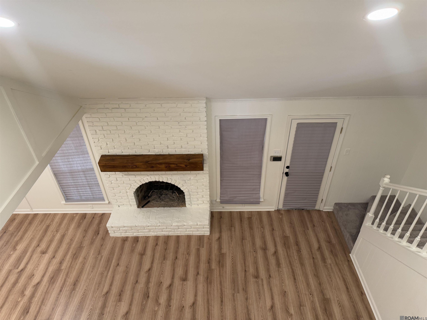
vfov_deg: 56.8
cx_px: 214
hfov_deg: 71.6
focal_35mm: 24
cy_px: 160
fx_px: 296
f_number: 1.78
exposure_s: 1/60
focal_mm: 6.76
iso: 200
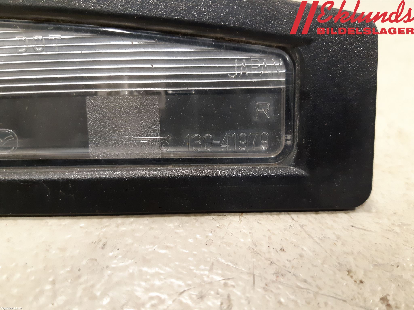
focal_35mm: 26
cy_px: 155
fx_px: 311
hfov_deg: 67.3
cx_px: 207
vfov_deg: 53.1
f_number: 1.7
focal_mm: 3.93
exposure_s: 1/25
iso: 250
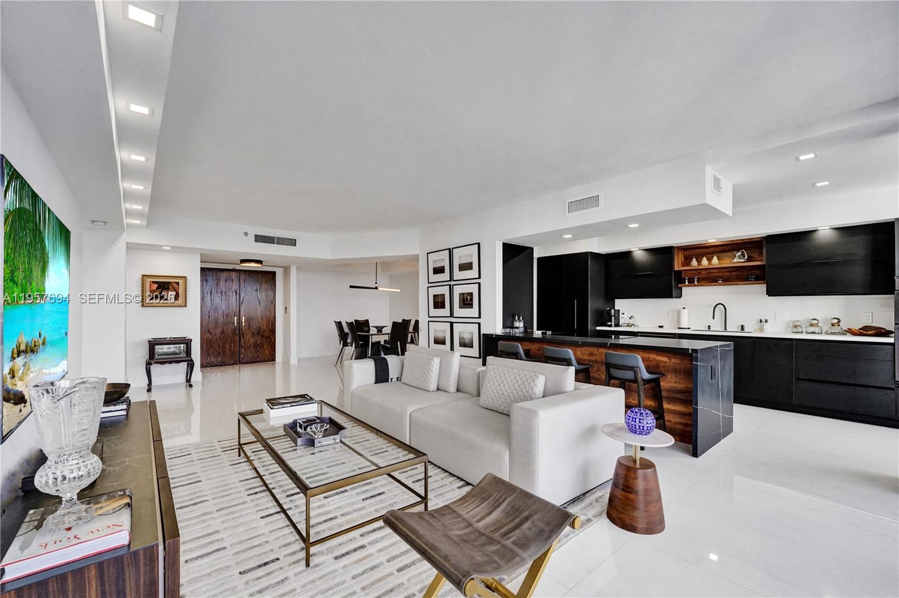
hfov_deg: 104.3
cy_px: 299
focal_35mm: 14
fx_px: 349
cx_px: 450
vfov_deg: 81.1
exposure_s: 1/500
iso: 1250
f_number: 5.6
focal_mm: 14
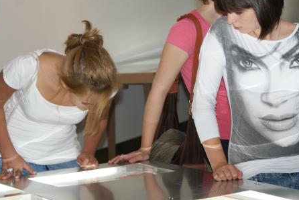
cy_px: 93
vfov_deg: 9.4
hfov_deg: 14.0
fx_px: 1213
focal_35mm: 146
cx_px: 178
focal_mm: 70
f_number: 5.6
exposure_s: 1/125
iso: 400
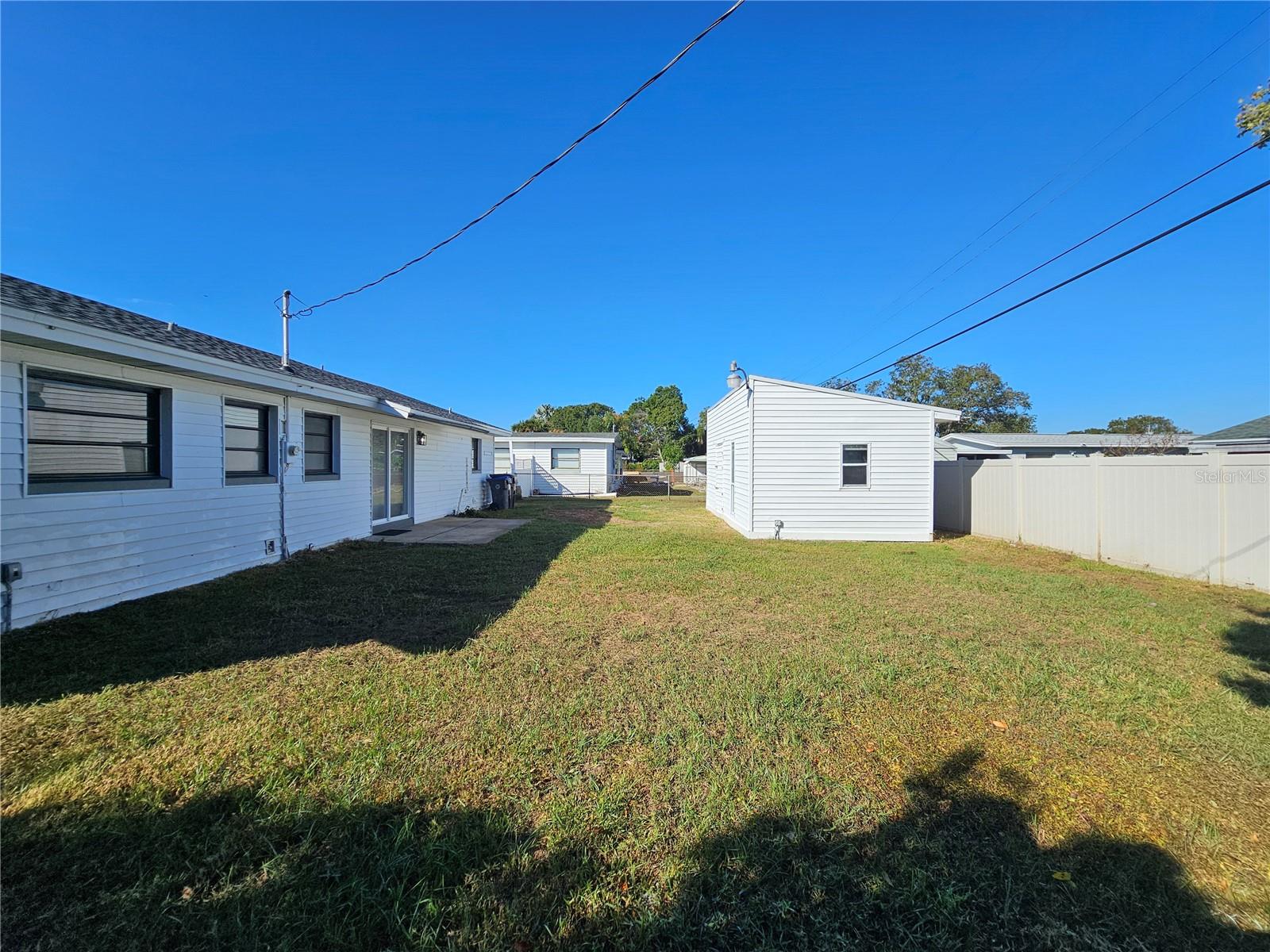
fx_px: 477
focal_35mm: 13
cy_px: 476
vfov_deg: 89.9
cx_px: 635
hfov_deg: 106.2
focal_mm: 2.2
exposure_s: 1/2961
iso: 50
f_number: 2.2
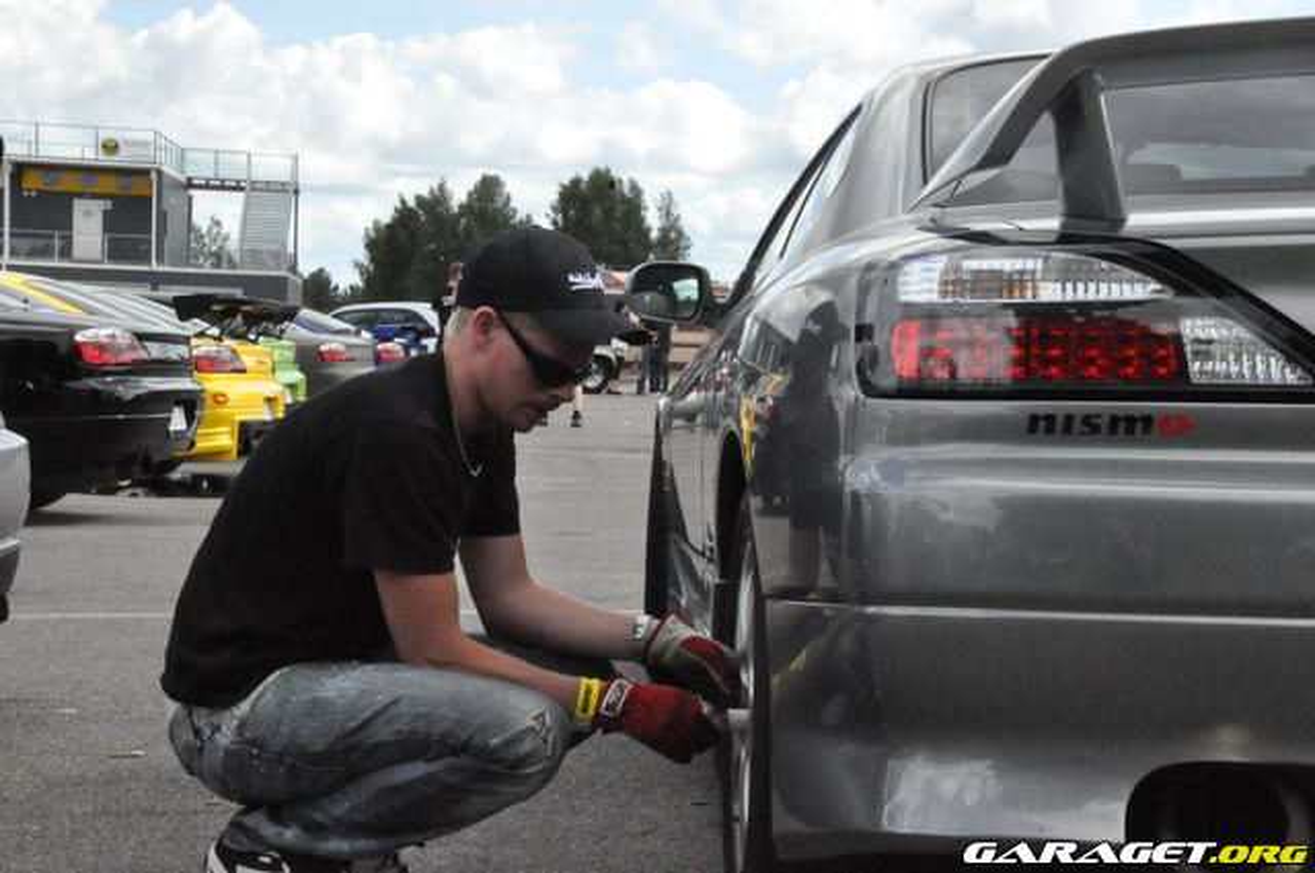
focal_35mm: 68
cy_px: 436
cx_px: 658
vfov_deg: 20.1
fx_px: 2462
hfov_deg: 29.9
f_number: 29
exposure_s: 1/640
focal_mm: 45
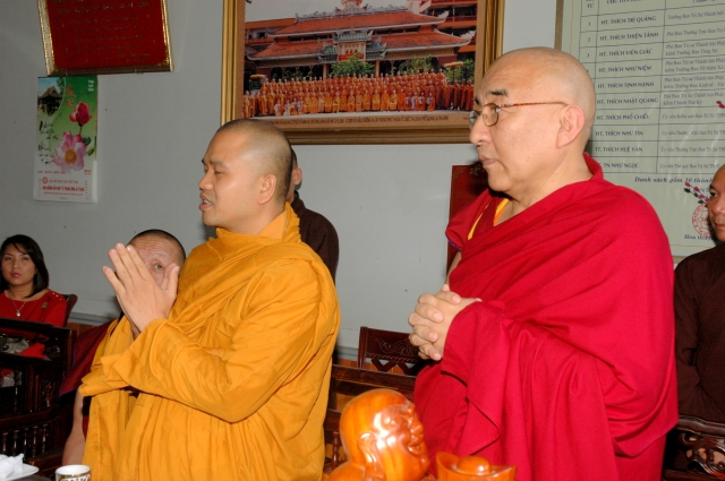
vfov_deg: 28.9
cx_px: 362
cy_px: 240
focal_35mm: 46
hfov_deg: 42.4
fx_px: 935
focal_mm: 31
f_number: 7.1
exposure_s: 1/60
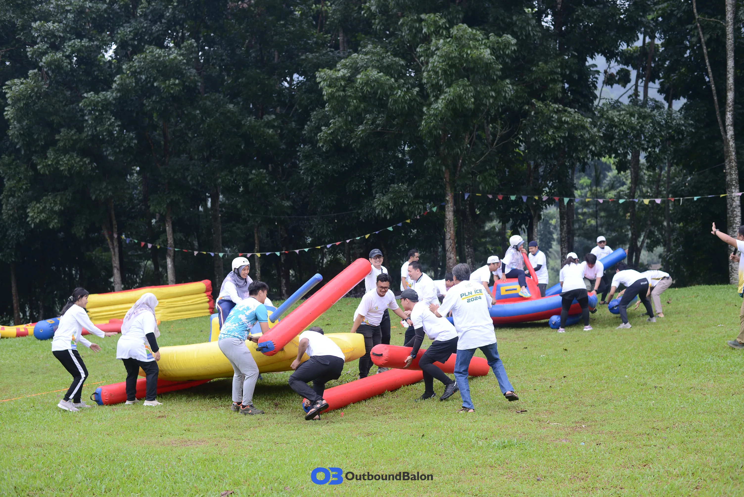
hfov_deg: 39.6
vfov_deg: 27.0
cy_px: 248
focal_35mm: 50
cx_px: 372
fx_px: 1034
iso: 200
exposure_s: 1/500
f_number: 2.8
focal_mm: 50
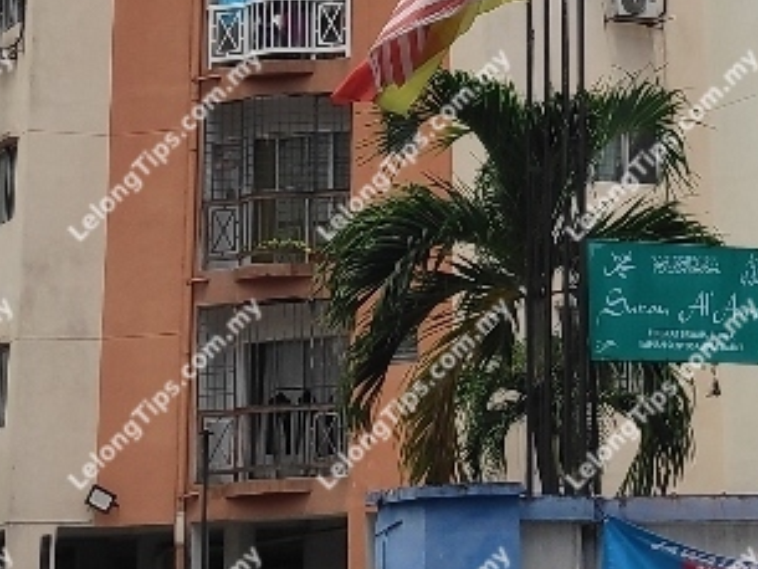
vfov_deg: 16.2
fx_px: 1818
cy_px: -291
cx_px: 619
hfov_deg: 23.2
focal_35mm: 83
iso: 100
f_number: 1.9
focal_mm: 3.94
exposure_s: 1/1687
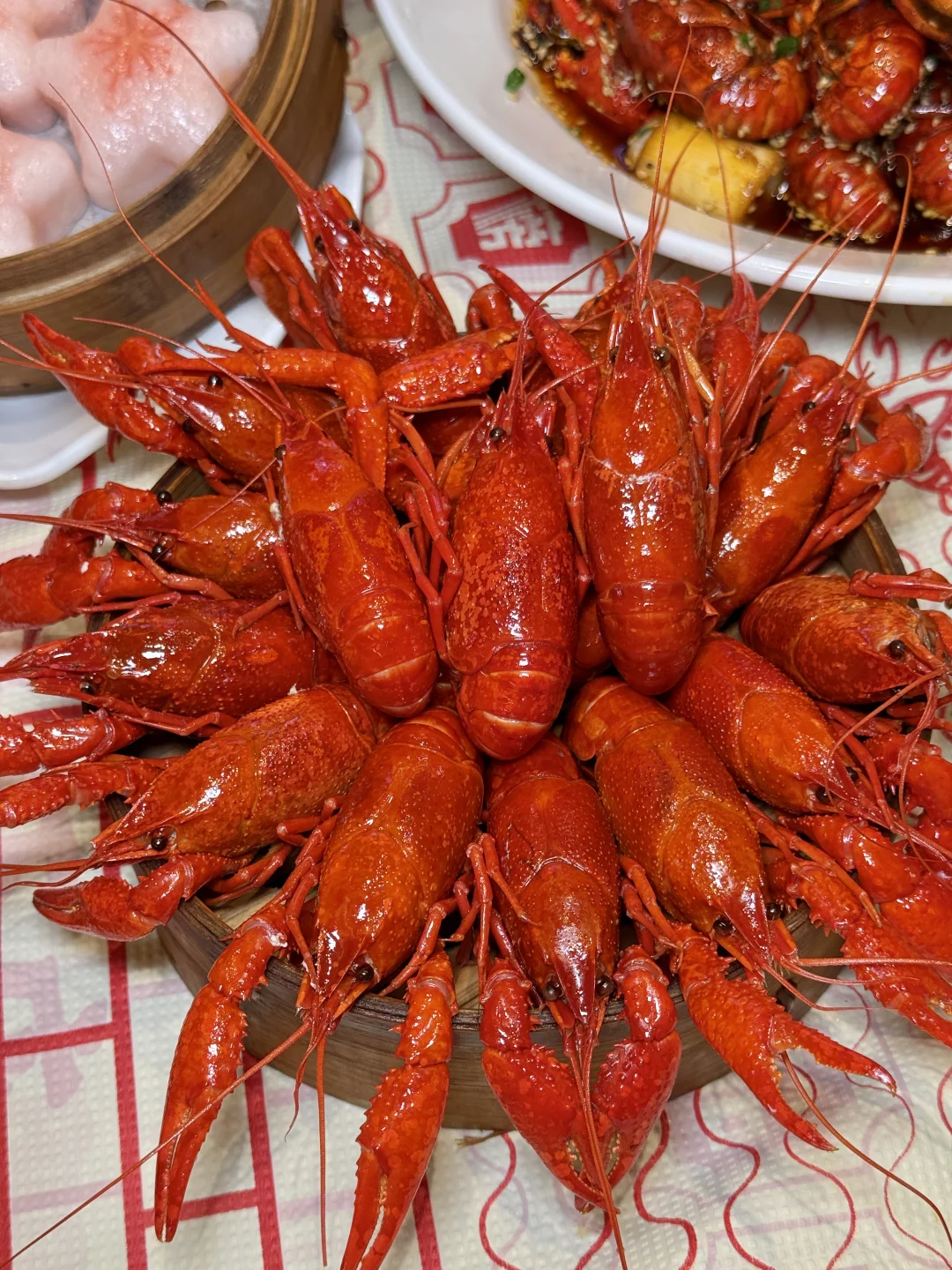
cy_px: 635
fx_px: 1760
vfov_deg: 39.7
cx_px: 476
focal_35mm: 48
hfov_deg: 30.3
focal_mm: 6.76
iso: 160
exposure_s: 1/100
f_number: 1.78
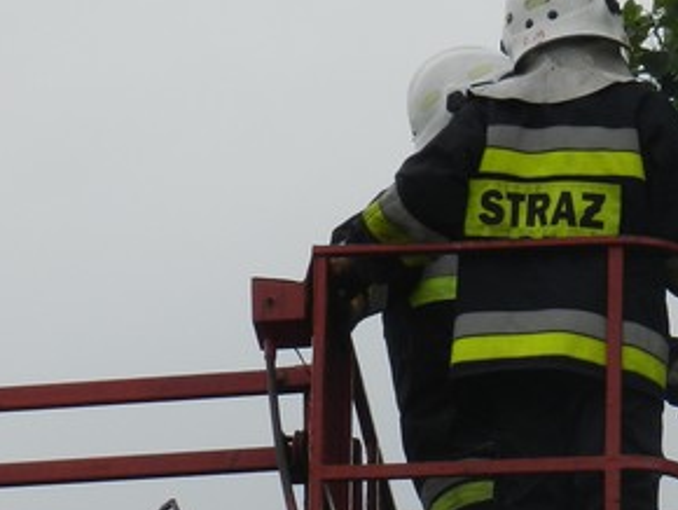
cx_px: 575
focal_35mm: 400
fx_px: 7841
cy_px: 325
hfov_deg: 4.9
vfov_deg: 3.7
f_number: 5.1
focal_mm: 25.7
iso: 160
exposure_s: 1/800
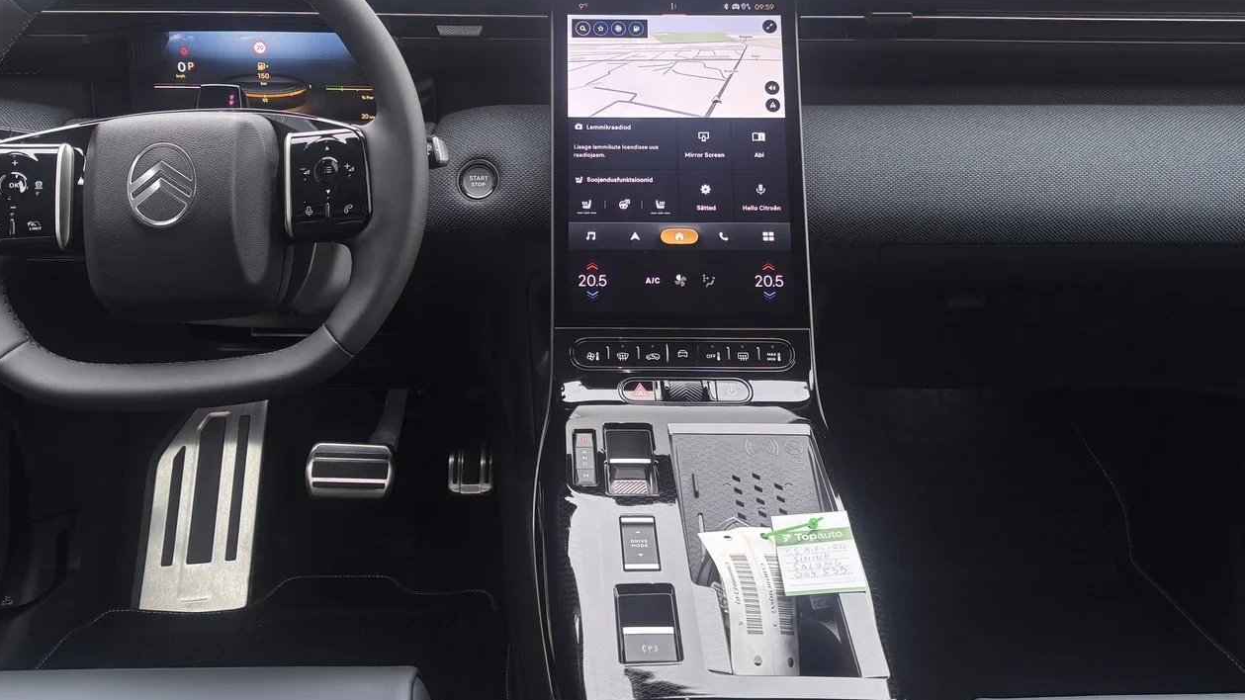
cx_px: 596
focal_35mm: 36
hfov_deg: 55.3
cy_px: 209
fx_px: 1188
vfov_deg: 32.4
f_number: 1.6
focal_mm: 5.96
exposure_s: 1/121
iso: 50
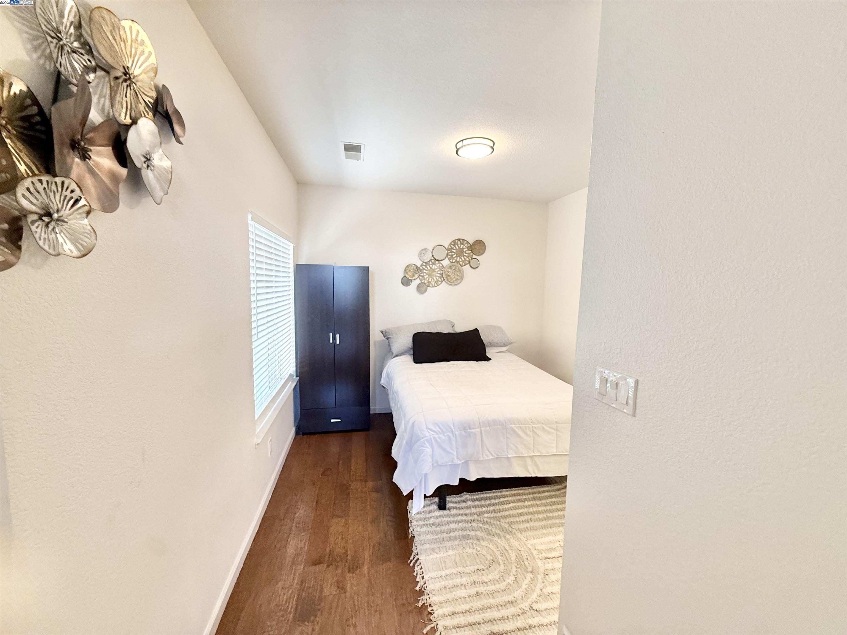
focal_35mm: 14
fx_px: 343
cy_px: 318
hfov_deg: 102.1
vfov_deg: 85.7
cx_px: 424
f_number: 2.2
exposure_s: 1/60
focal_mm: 2.22
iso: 200
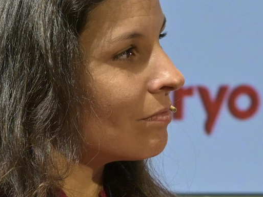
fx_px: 3617
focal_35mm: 476
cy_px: 237
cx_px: 172
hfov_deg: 4.2
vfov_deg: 3.1
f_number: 5
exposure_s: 1/80
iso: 400
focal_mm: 85
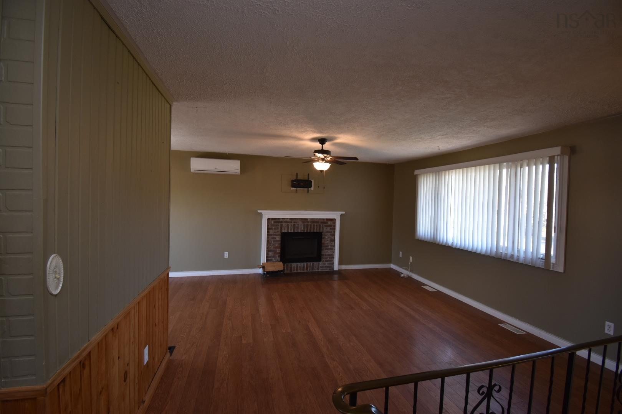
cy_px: 207
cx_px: 311
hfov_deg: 100.4
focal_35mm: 15
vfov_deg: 77.3
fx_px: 259
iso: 400
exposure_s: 1/90
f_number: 4.5
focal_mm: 10
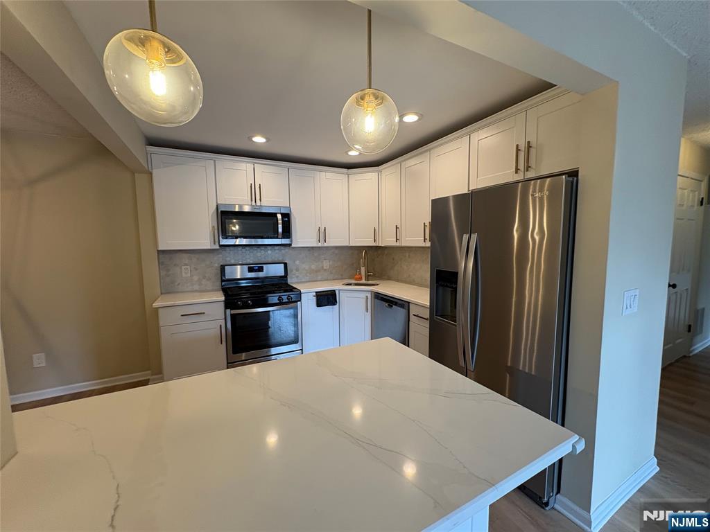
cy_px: 266
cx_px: 355
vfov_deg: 85.7
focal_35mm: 14
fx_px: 287
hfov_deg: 102.1
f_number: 2.2
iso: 160
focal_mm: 2.22
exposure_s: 1/120
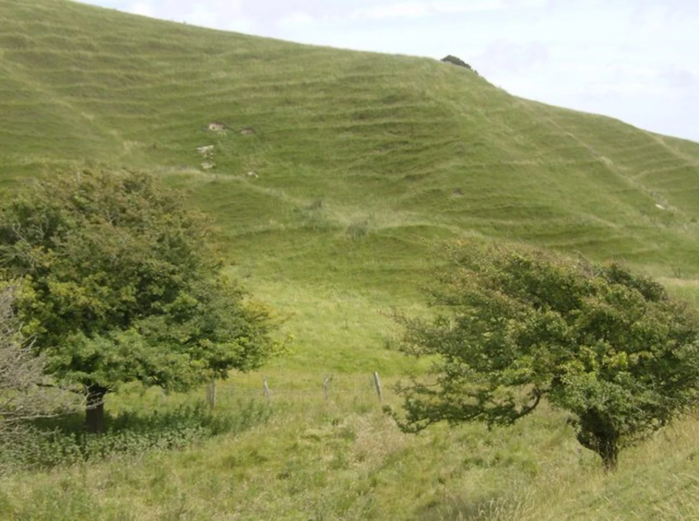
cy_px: 260
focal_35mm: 70
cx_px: 350
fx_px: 1410
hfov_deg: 27.8
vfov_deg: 20.9
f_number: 6.2
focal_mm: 11.6
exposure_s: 1/282
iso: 100
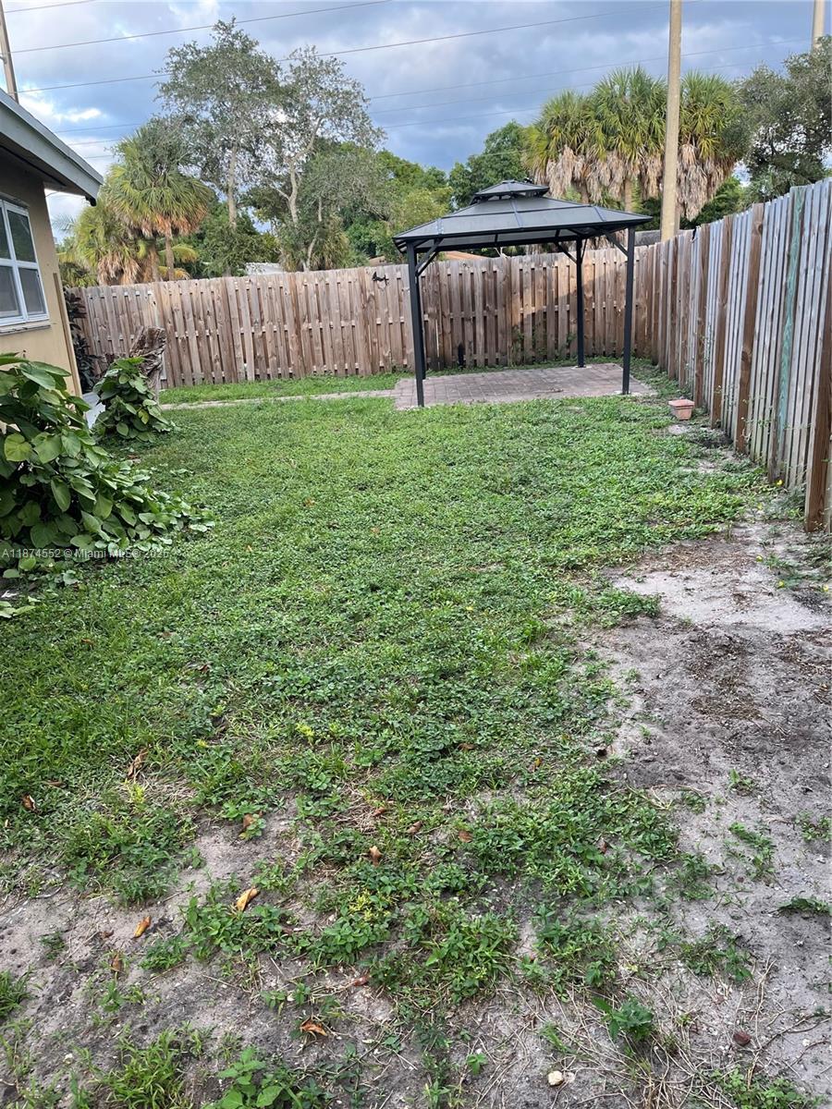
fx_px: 833
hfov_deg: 53.1
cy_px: 554
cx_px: 416
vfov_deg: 67.3
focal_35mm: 26
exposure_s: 1/164
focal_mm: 5.1
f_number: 1.6
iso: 50
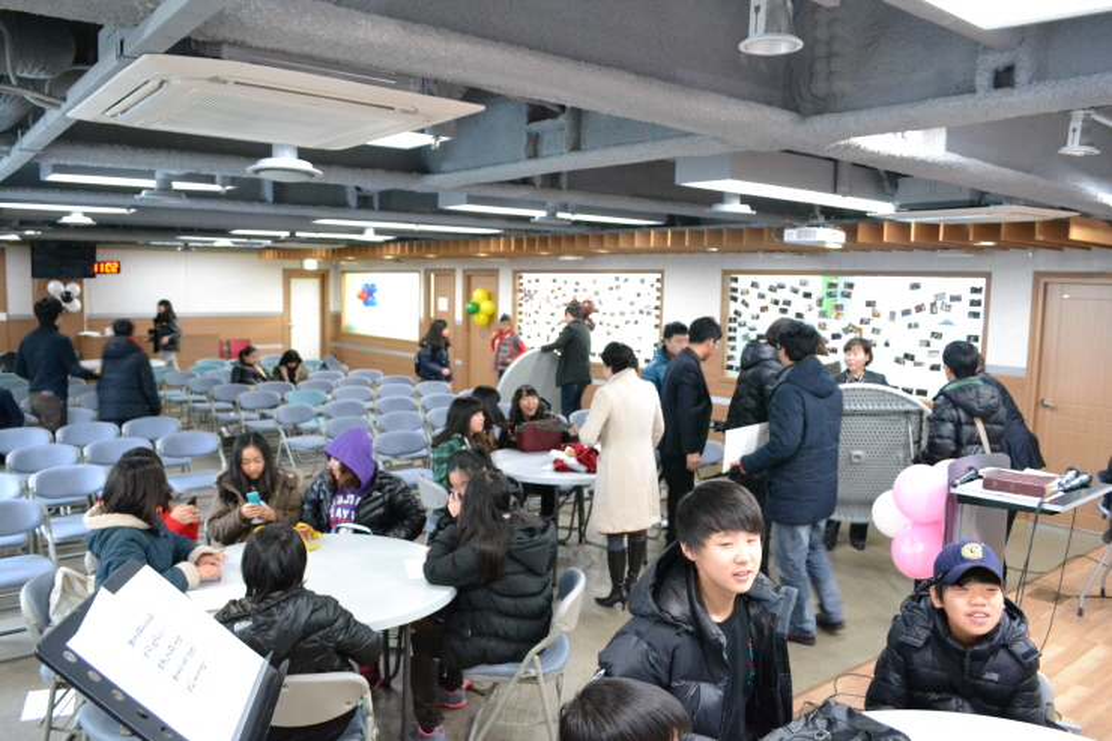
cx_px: 556
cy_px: 370
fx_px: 834
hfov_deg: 67.4
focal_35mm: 27
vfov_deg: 47.9
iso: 2800
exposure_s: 1/30
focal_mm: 18
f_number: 5
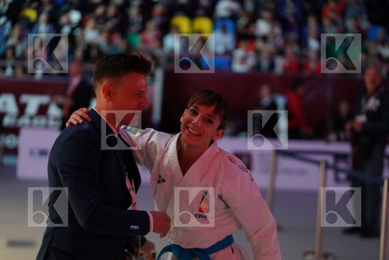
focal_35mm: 115
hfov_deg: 17.8
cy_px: 130
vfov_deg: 11.9
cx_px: 194
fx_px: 1243
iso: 5000
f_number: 2.8
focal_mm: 115
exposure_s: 1/250
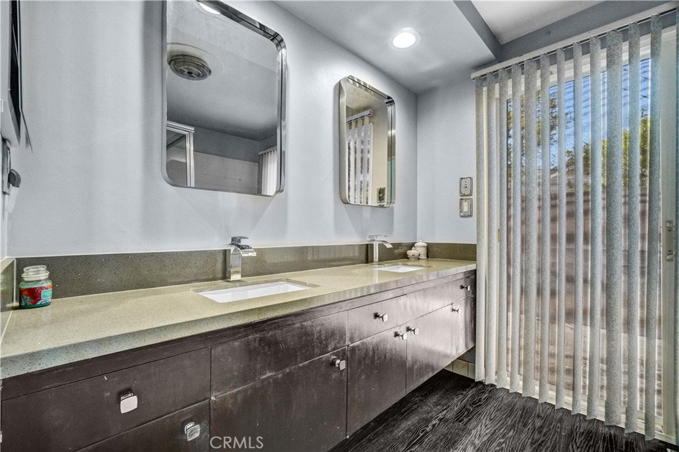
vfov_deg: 77.3
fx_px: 283
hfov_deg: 100.4
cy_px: 226
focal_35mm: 15
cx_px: 340
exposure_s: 1/15
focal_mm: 10
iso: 1600
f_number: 11
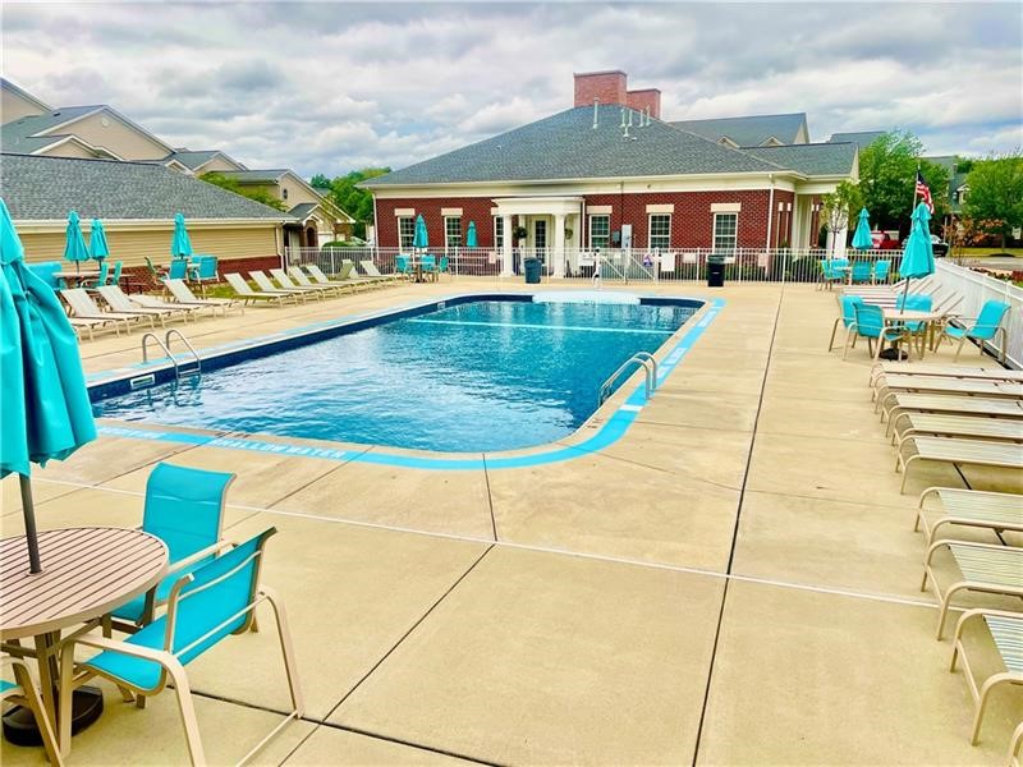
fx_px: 768
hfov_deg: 67.3
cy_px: 384
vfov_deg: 53.1
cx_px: 512
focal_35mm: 26
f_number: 1.6
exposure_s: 1/290
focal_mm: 4.2
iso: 32
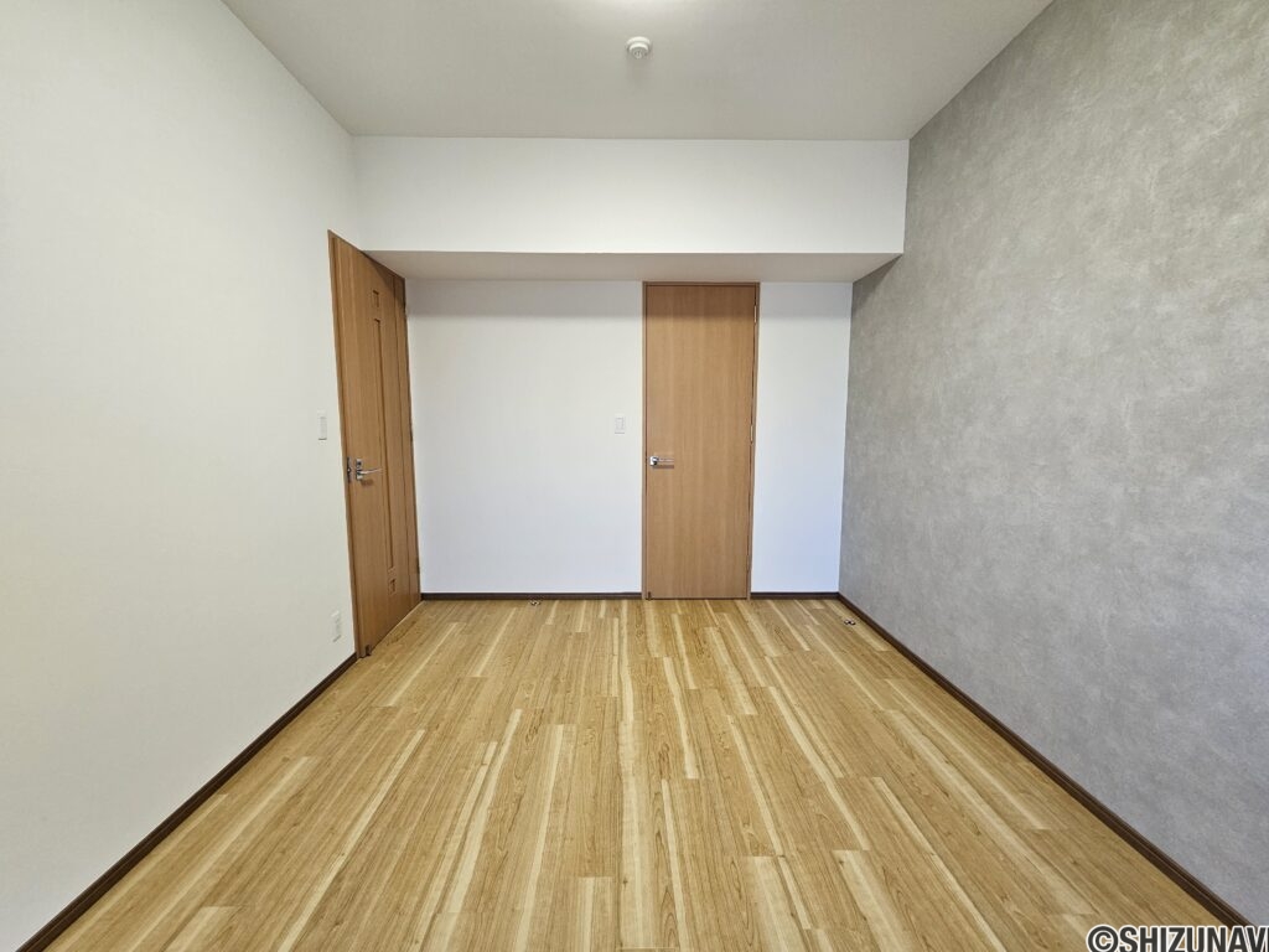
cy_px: 476
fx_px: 477
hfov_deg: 106.2
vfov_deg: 89.9
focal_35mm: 13
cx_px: 634
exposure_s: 1/100
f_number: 2.2
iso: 250
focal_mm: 2.2
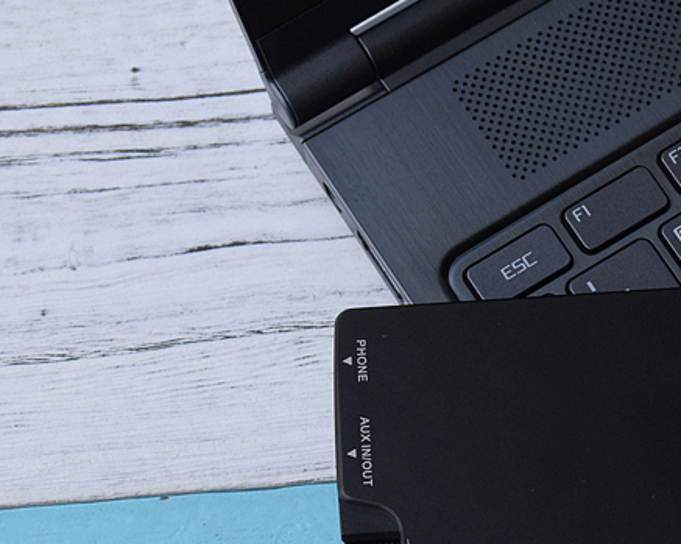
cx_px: 622
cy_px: 384
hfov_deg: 13.5
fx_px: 2857
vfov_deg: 10.9
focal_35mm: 142
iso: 1600
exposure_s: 1/400
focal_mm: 55
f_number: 10
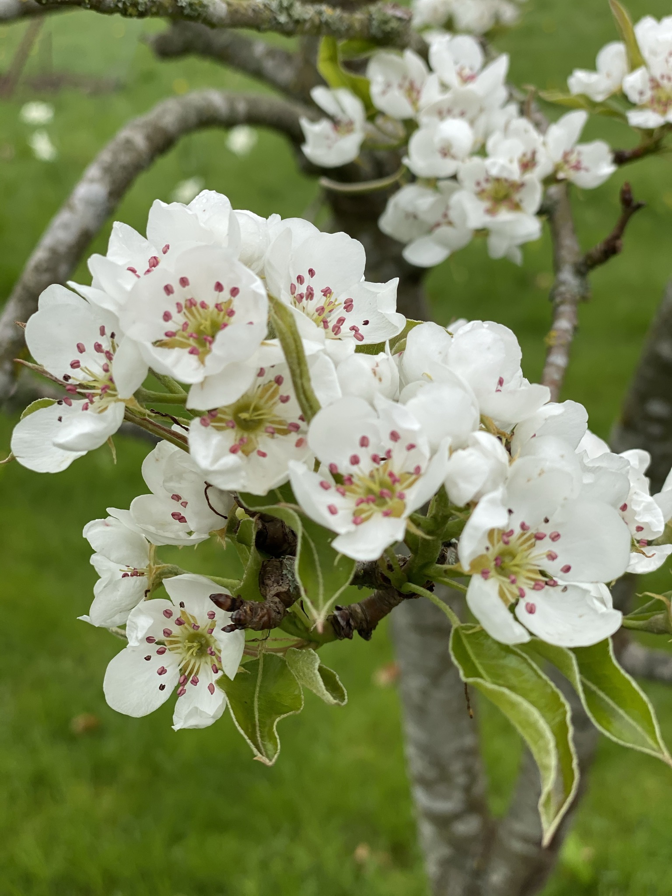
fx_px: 1346
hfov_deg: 28.0
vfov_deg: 36.8
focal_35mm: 52
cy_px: 448
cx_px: 336
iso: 20
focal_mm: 6
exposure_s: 1/417
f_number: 2
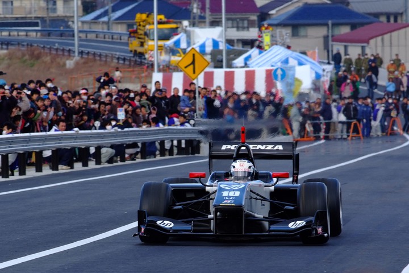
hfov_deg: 4.6
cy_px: 136
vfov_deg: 3.1
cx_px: 204
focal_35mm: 450
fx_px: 5112
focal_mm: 300
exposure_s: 1/250
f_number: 11
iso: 400
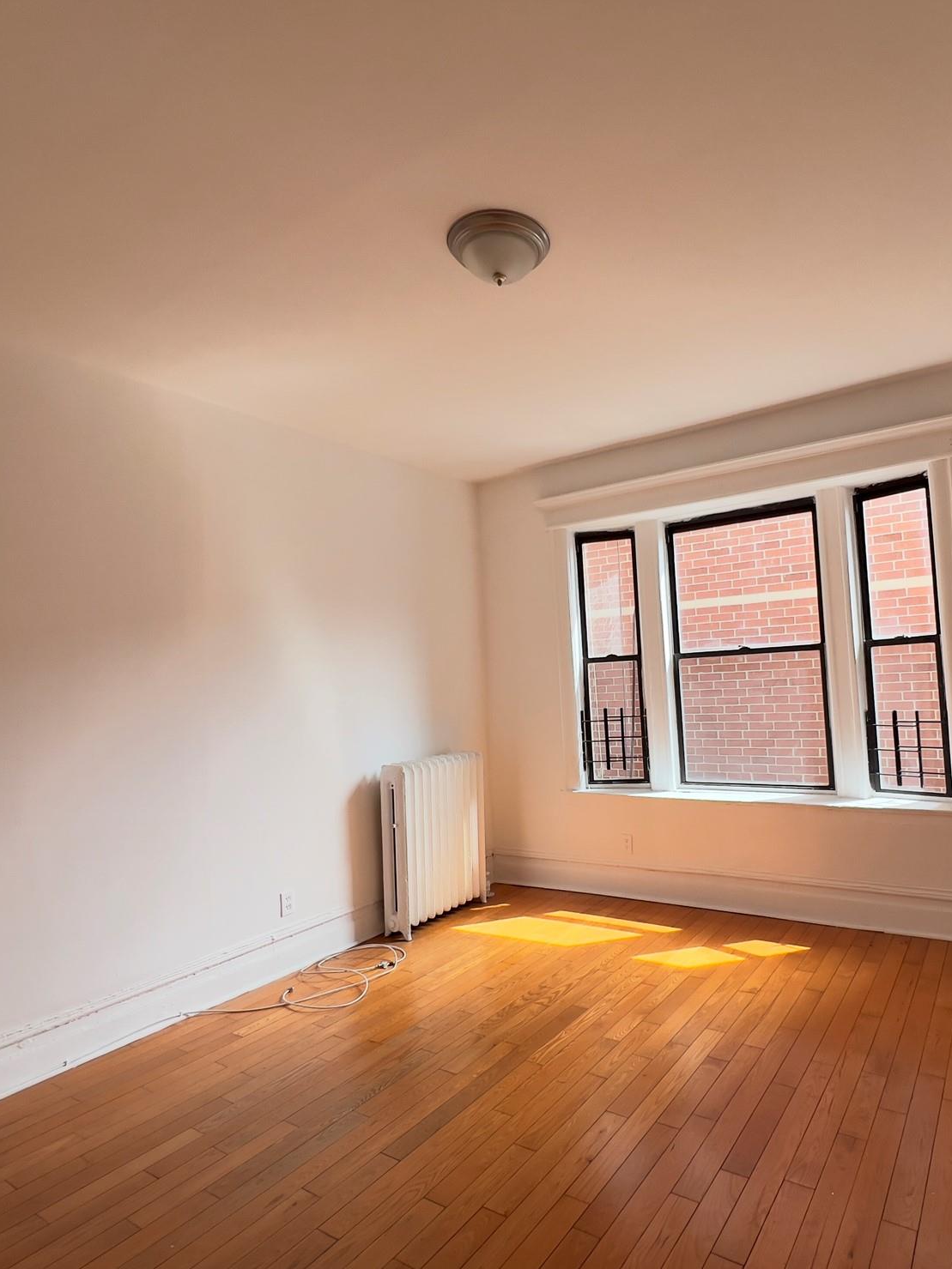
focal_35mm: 18
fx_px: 660
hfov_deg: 70.3
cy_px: 644
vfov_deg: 87.8
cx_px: 600
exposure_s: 1/99
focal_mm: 1.57
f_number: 1.8
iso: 64
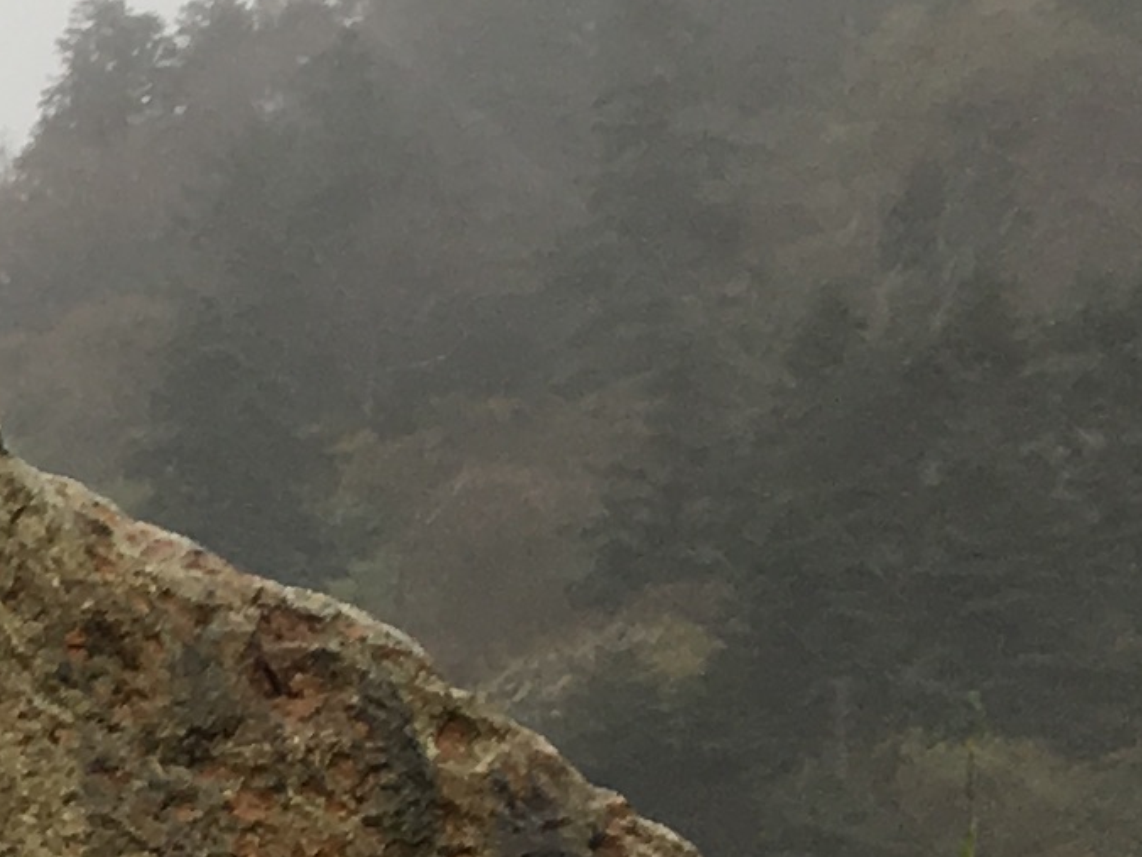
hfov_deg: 9.9
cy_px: 1339
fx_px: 5707
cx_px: -1681
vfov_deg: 8.4
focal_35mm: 173
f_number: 2.2
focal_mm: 4.15
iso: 25
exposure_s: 1/234
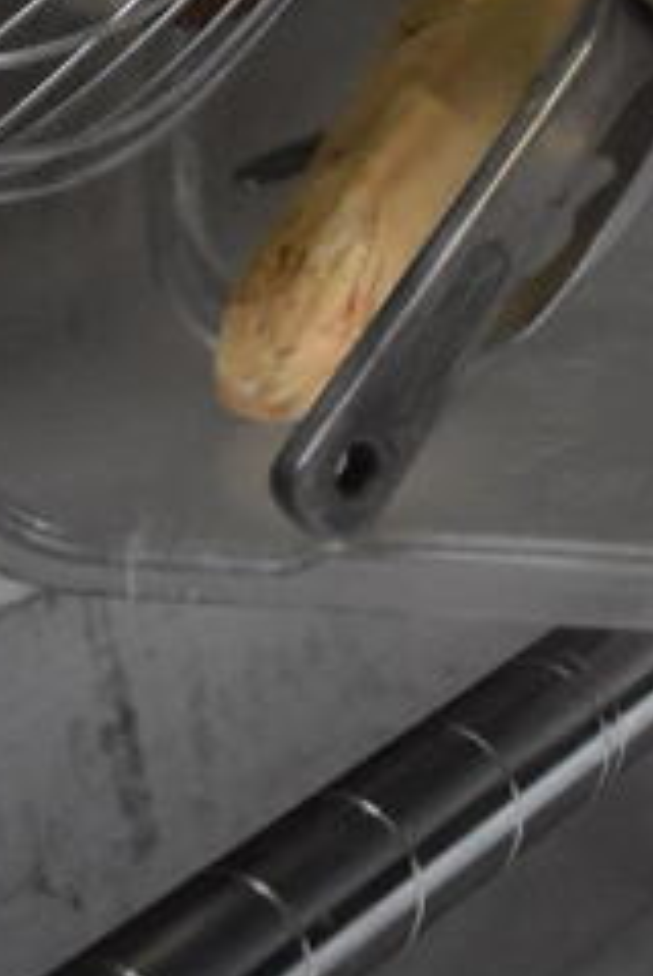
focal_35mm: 103
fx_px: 2794
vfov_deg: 17.9
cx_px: 1057
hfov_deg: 12.5
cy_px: -439
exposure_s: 1/125
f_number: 3.5
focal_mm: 18
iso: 5000
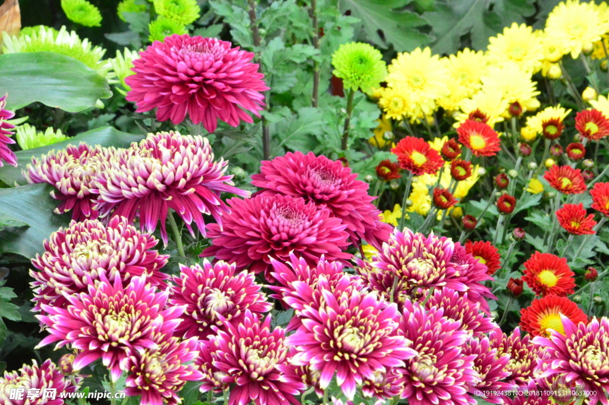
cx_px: 304
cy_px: 202
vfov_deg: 6.8
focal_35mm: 202
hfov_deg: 10.2
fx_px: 3423
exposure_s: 1/60
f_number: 22
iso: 6400
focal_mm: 135
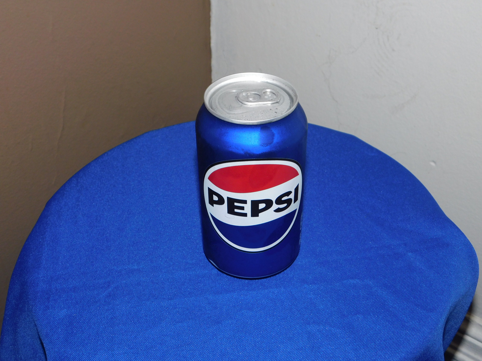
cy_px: 180
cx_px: 241
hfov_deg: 42.1
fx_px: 627
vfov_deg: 32.2
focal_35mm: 45
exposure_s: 1/30
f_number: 3.7
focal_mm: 8
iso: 200
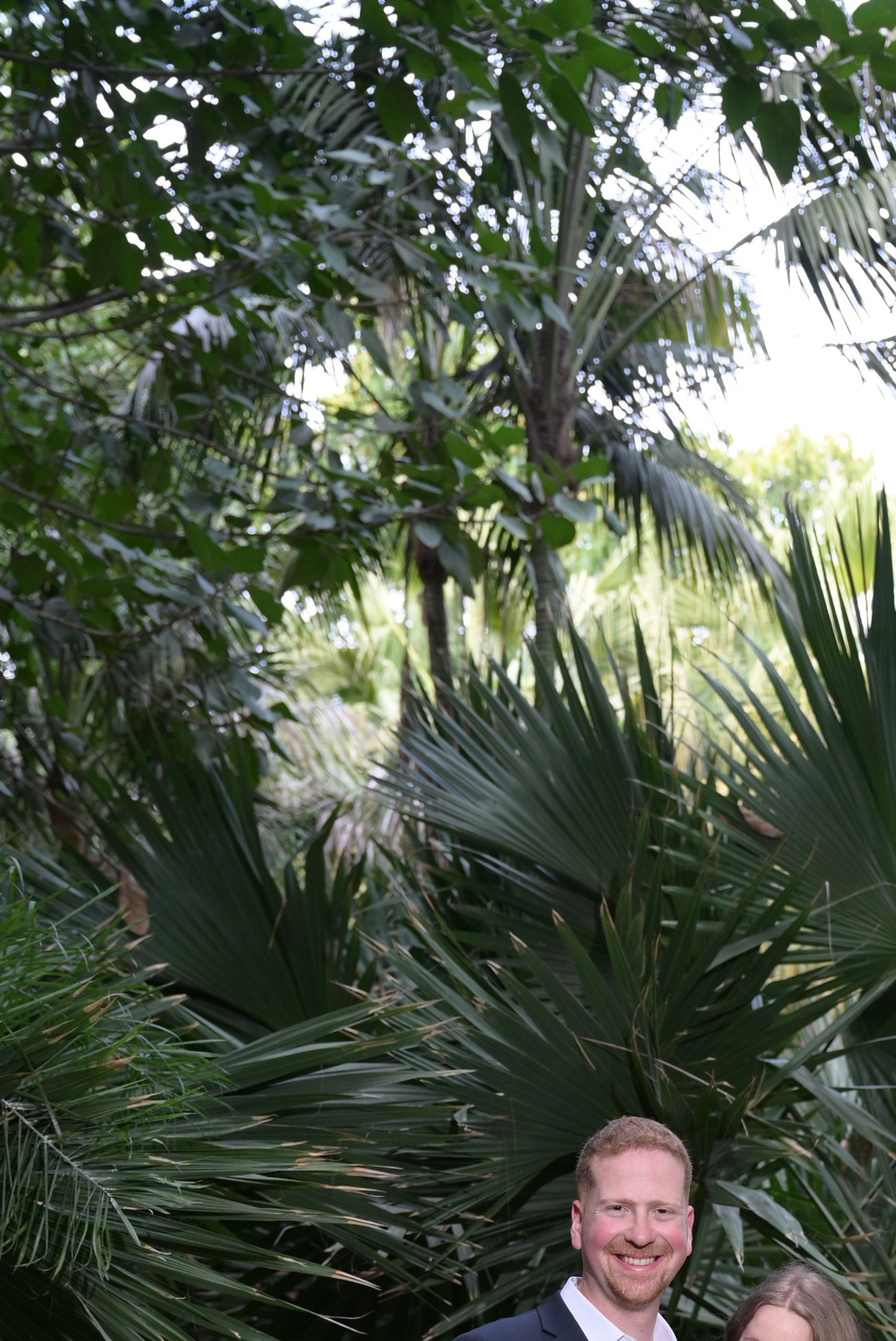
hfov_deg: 16.6
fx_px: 3056
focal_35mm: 82
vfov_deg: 23.8
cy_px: 1292
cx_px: 650
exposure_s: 1/160
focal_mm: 39
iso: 250
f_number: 3.5
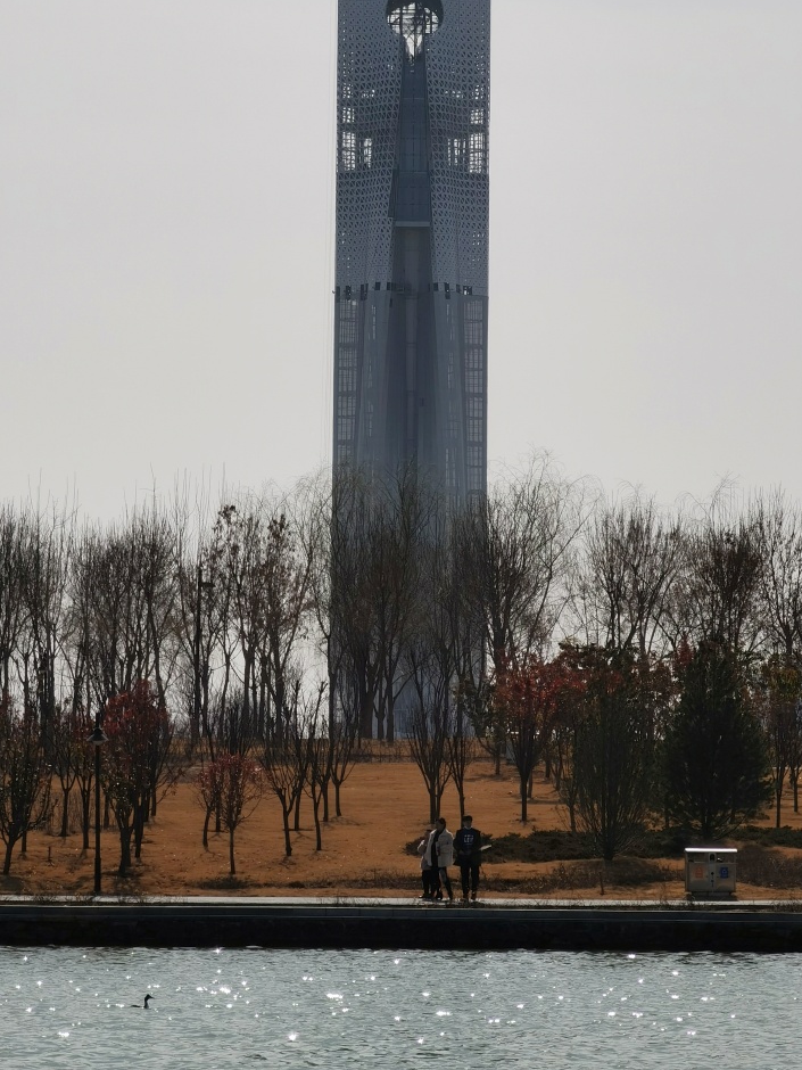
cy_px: 497
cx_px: 330
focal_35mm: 166
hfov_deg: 8.9
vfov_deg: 11.9
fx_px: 5128
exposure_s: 1/1988
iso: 50
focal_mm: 14.46
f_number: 3.4
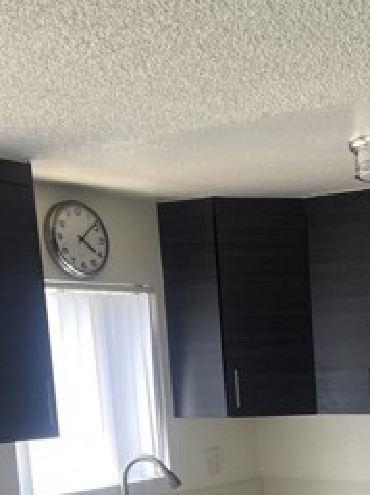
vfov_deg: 25.9
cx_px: 449
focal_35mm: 70
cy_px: 532
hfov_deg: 19.7
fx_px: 999
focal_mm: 5.1
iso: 125
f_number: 1.6
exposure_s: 1/78
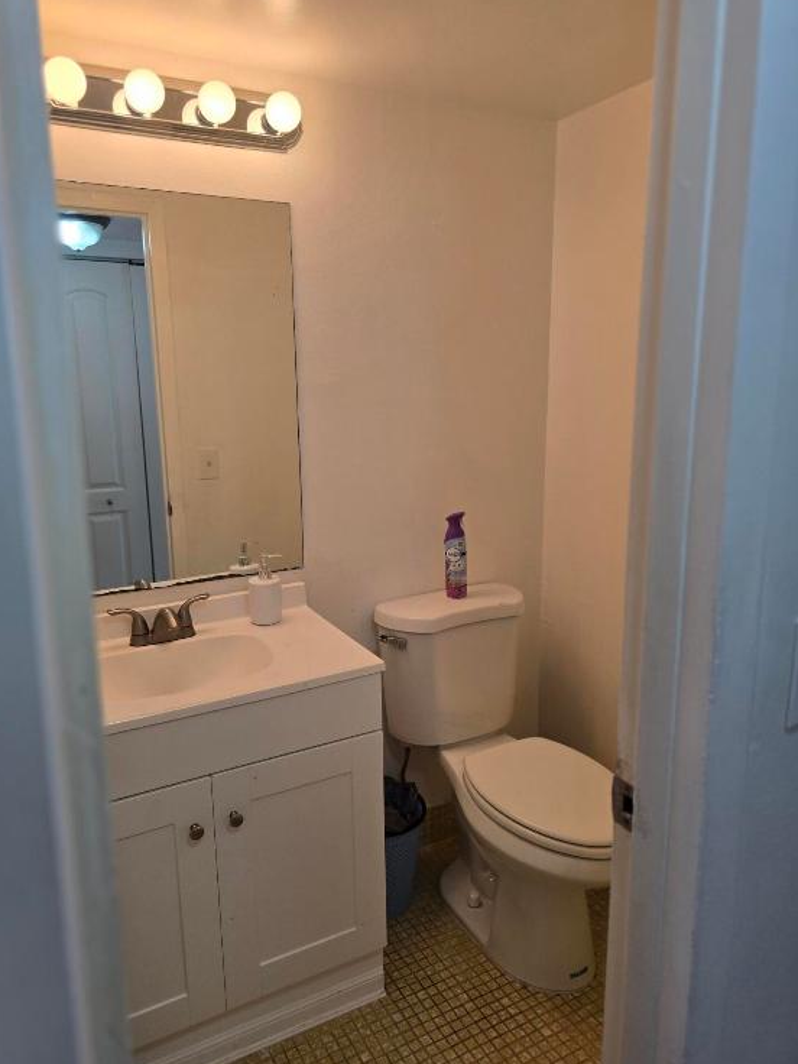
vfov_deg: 71.6
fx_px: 738
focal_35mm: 24
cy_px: 525
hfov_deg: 56.8
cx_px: 386
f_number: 1.7
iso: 64
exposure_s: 1/120
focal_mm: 6.3
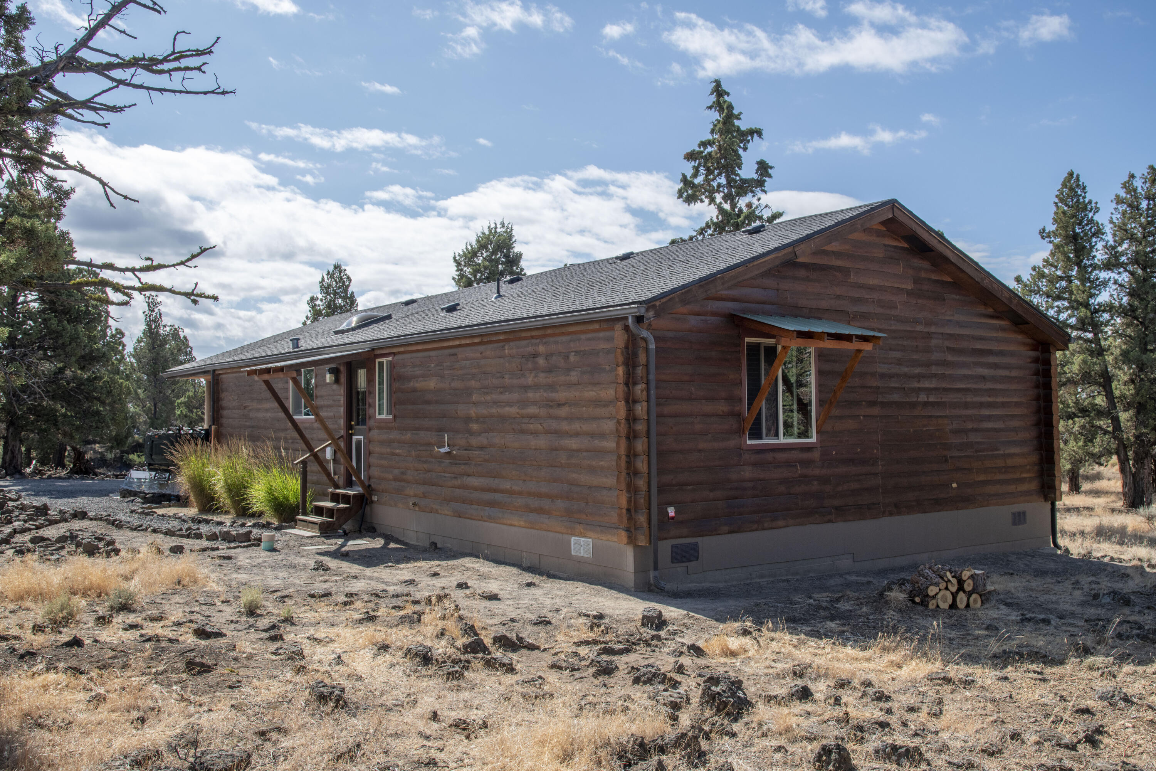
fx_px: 995
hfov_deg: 60.3
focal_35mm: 31
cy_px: 386
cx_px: 578
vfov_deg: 42.3
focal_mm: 31
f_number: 11
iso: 200
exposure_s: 1/250
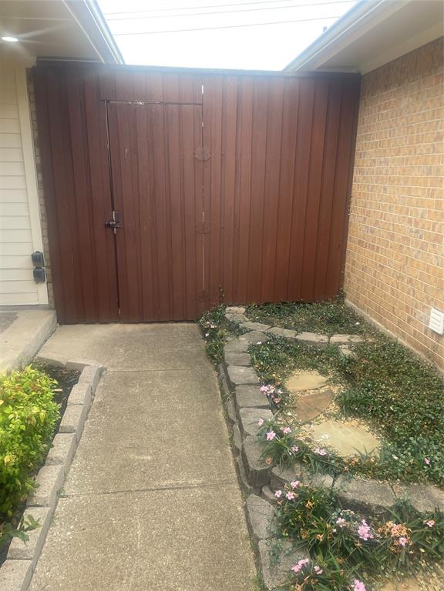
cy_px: 296
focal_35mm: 26
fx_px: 445
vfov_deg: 67.3
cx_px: 222
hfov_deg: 53.1
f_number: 1.6
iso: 32
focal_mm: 4.2
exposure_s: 1/296
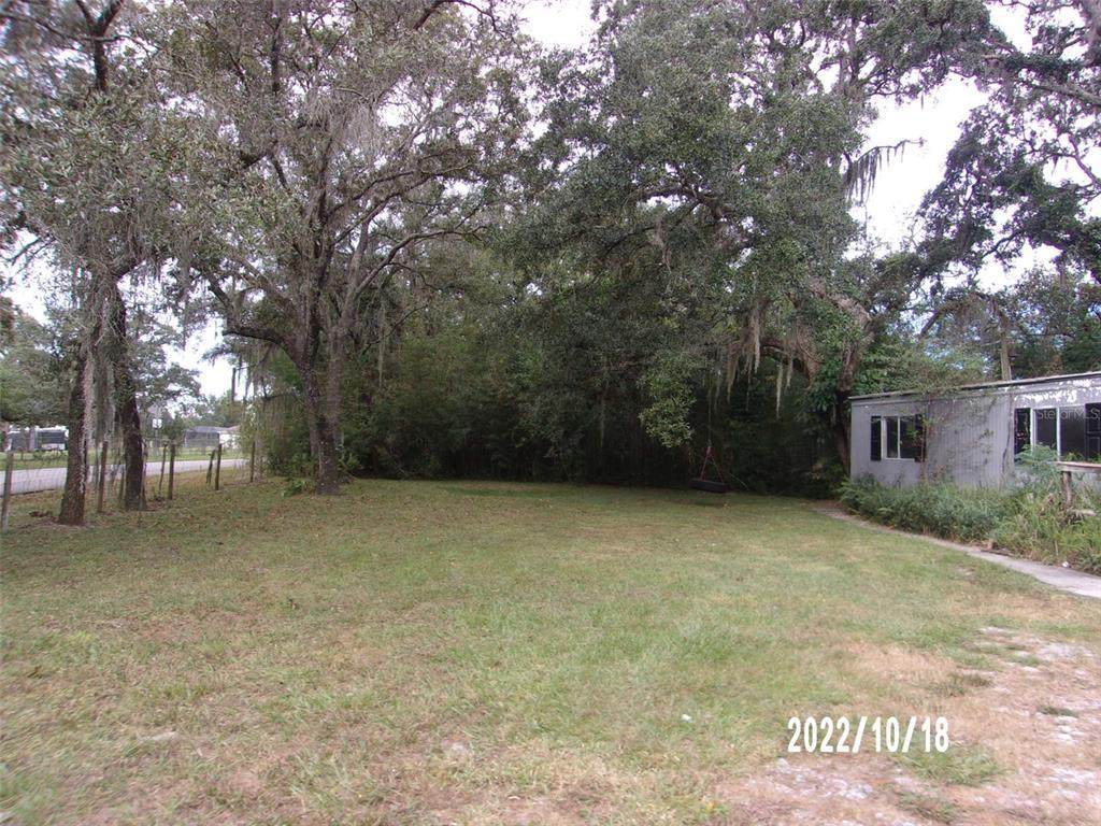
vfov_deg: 51.4
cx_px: 550
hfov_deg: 65.3
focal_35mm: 27
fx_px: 859
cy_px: 413
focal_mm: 4.9
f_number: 3
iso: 80
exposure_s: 1/160
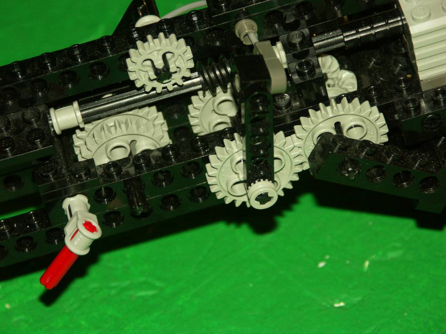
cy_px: 167
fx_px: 2577
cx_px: 223
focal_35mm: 200
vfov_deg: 7.4
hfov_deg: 9.9
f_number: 3.5
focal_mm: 50.8
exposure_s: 1/200
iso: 200
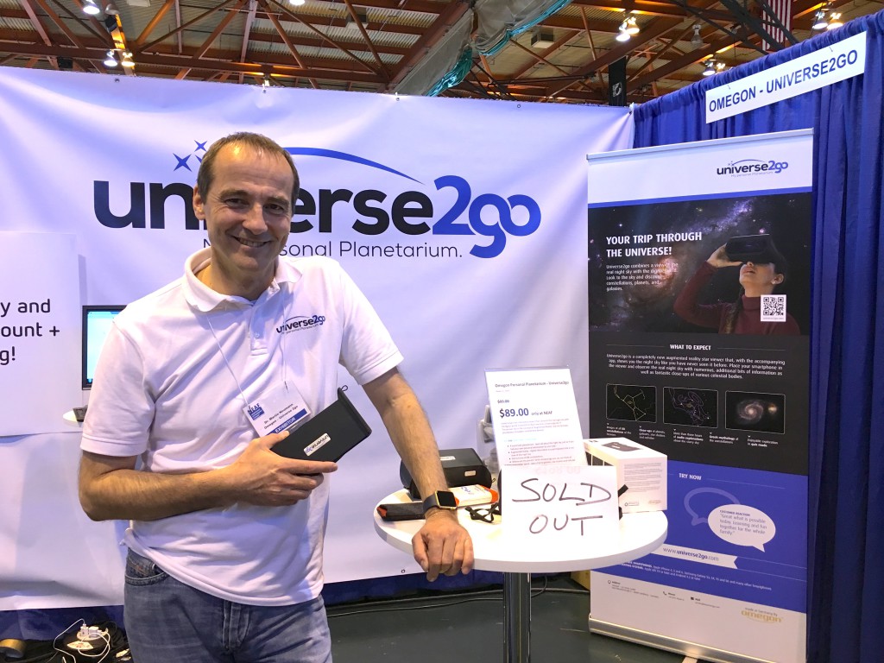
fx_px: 741
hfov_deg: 61.7
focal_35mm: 29
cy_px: 332
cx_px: 442
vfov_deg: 48.2
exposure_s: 1/30
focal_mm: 4.15
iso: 80
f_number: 2.2
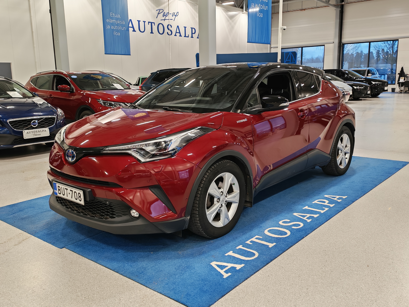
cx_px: 204
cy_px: 154
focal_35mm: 34
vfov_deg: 41.8
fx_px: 402
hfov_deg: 54.0
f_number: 1.9
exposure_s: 1/100
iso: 320
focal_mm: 6.12
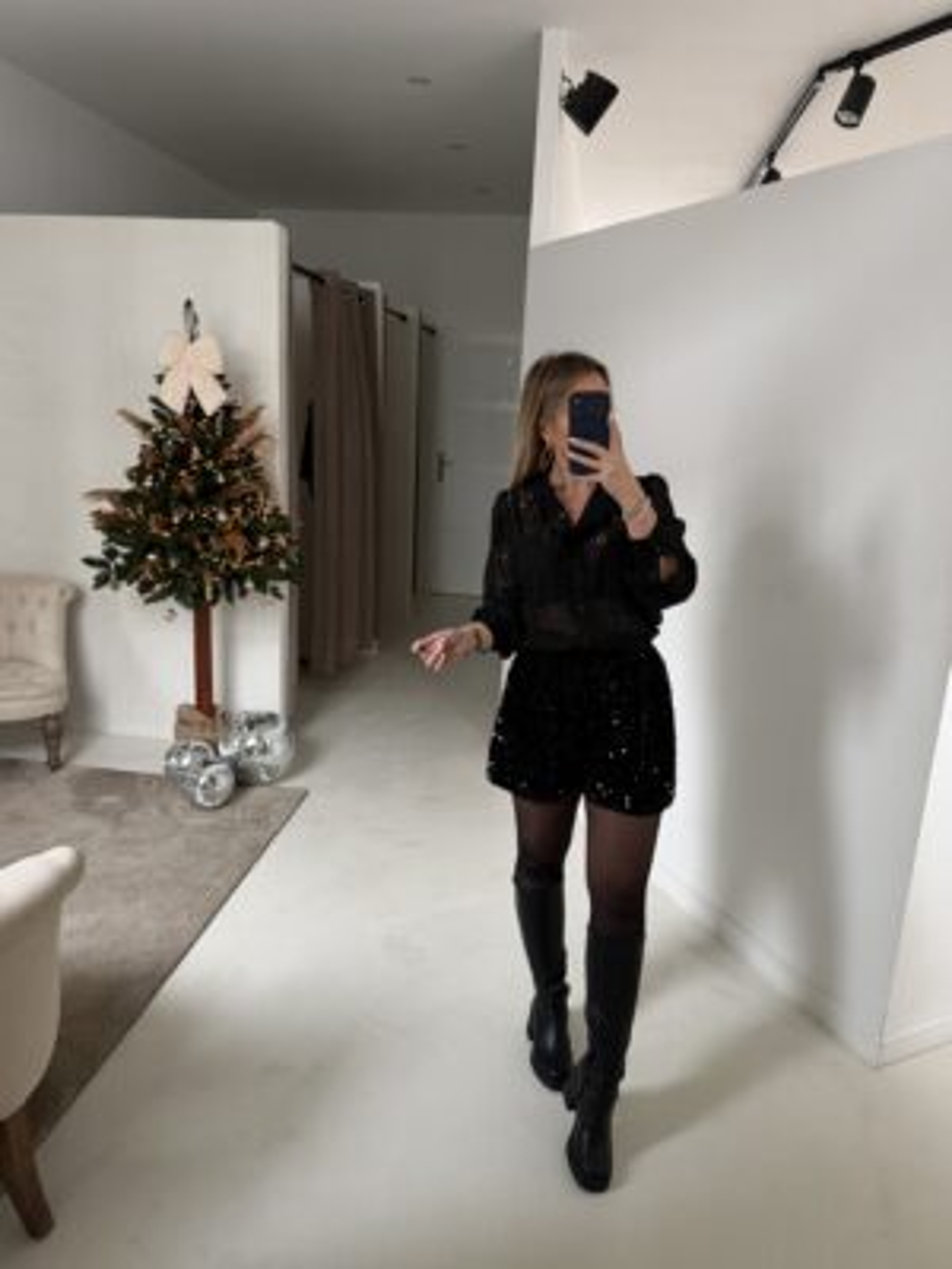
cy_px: 634
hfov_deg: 56.8
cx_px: 476
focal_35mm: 24
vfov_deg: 71.6
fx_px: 880
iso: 320
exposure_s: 1/50
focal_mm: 6.76
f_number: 1.78
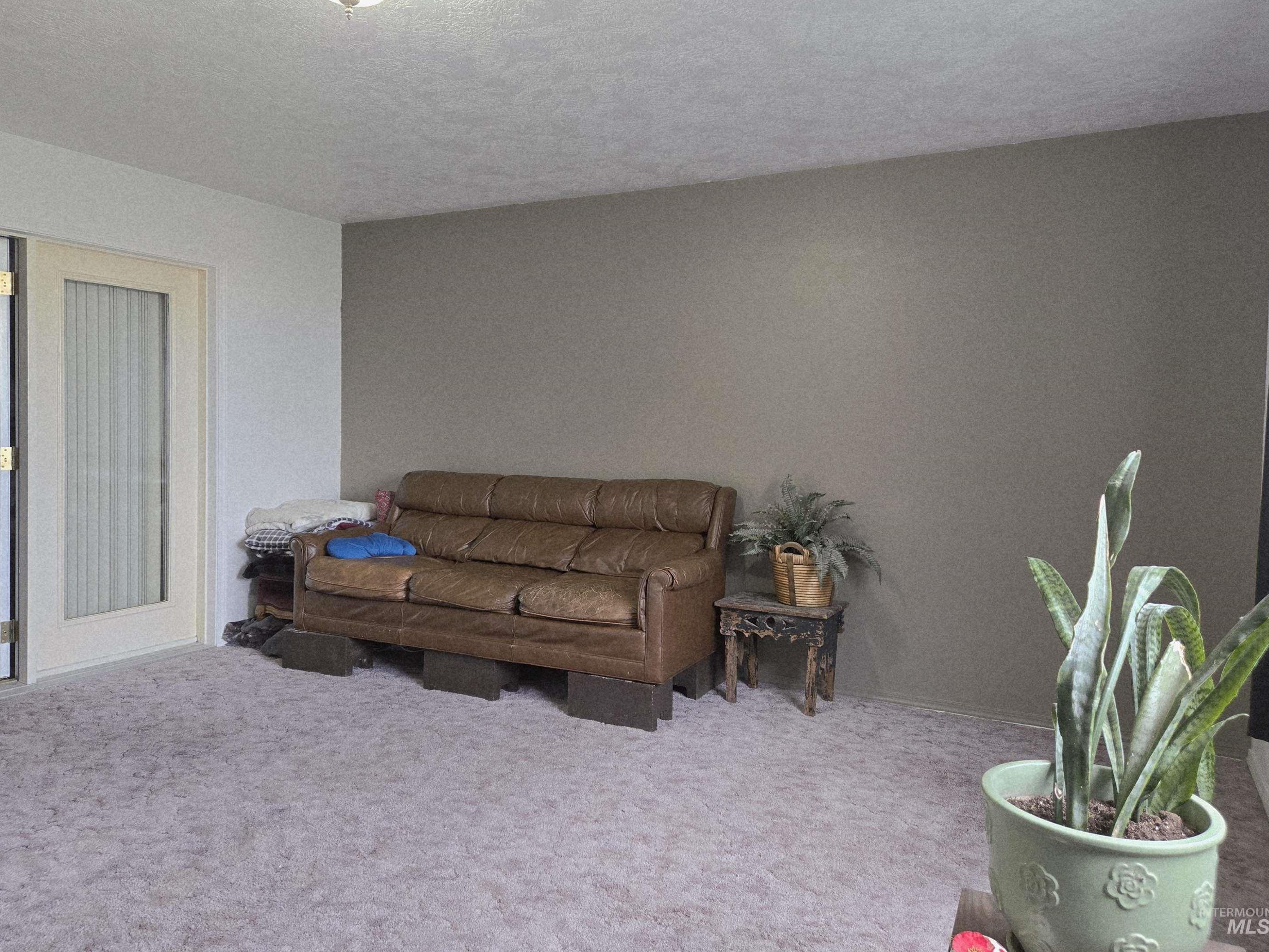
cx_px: 613
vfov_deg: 54.8
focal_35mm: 25
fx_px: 917
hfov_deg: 69.4
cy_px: 442
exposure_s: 1/120
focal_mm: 5.4
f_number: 1.8
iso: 250
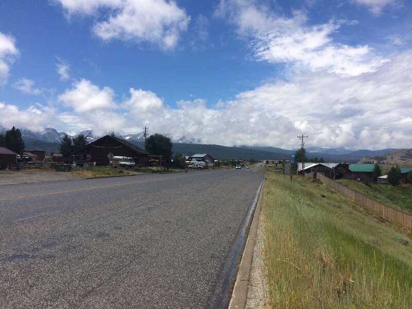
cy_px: 154
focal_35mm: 29
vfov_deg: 48.2
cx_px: 206
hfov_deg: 61.7
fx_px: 345
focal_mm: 4.15
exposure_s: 1/4115
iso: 32
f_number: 2.2
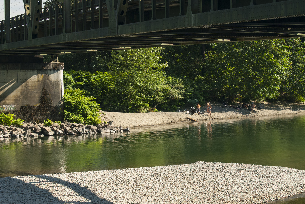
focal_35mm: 105
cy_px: 102
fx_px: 891
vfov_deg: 13.1
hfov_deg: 19.4
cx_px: 152
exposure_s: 1/160
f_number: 5
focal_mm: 70
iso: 250
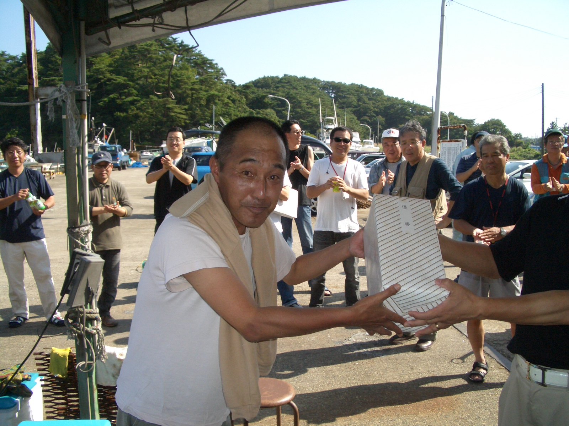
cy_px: 213
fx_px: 575
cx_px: 284
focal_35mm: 35
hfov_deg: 52.6
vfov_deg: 40.7
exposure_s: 1/640
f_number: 4.3
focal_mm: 5.8
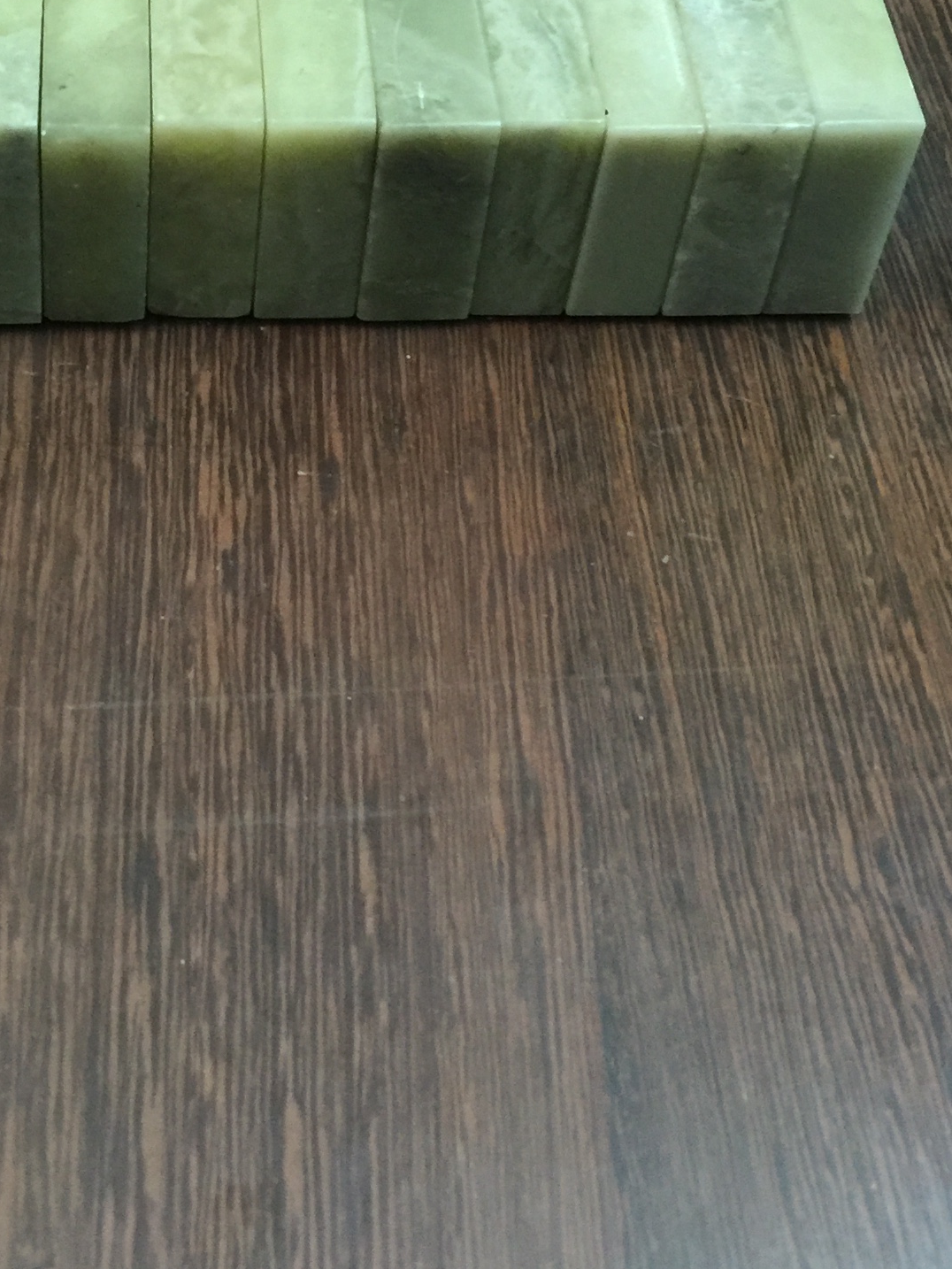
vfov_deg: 28.9
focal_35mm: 66
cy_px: 300
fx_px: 2419
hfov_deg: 22.0
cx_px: 214
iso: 125
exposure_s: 1/17
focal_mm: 4.15
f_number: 2.2
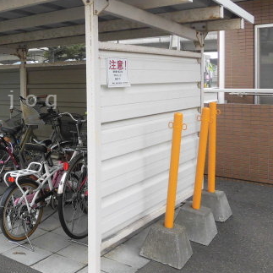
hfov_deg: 36.3
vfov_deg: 39.7
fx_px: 375
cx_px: 3
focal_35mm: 42
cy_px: 99
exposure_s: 1/160
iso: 100
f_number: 3.1
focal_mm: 4.3
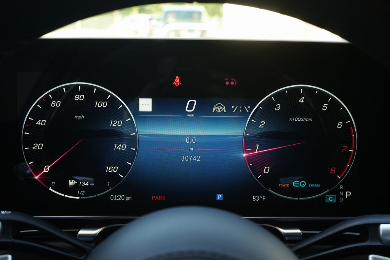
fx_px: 412
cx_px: 195
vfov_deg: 35.1
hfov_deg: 50.7
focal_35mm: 38
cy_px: 130
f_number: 8
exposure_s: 1/60
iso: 1000
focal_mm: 38
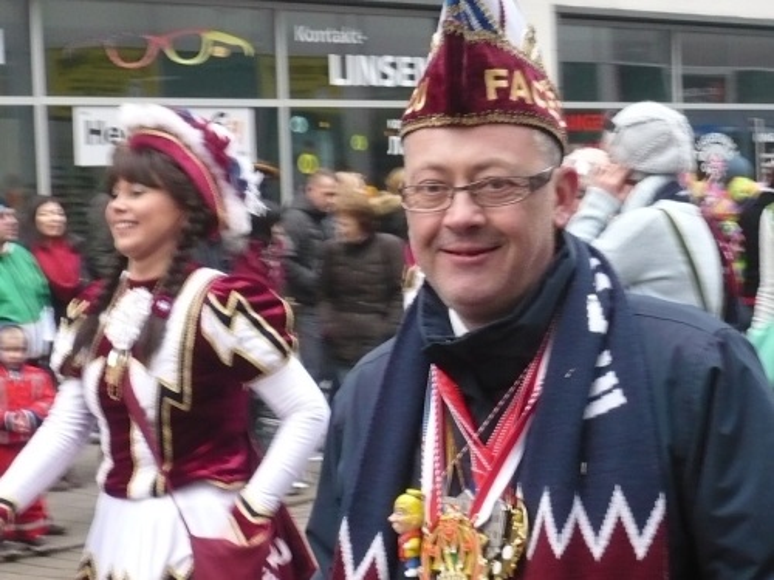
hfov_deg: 20.4
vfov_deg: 15.4
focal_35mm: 96
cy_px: 290
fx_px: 2147
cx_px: 387
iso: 320
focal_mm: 11.5
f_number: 4
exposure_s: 1/125
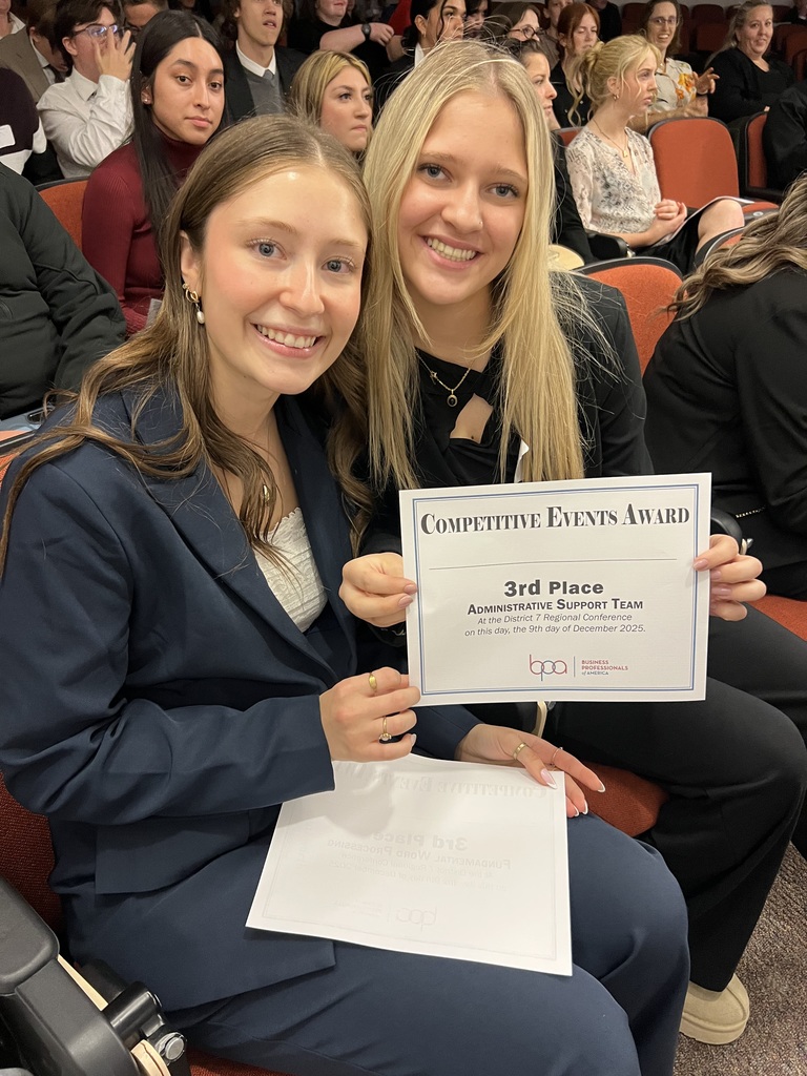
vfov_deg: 67.3
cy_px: 538
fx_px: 808
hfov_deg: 53.1
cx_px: 404
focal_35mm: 26
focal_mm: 5.7
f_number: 1.5
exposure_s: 1/60
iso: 320
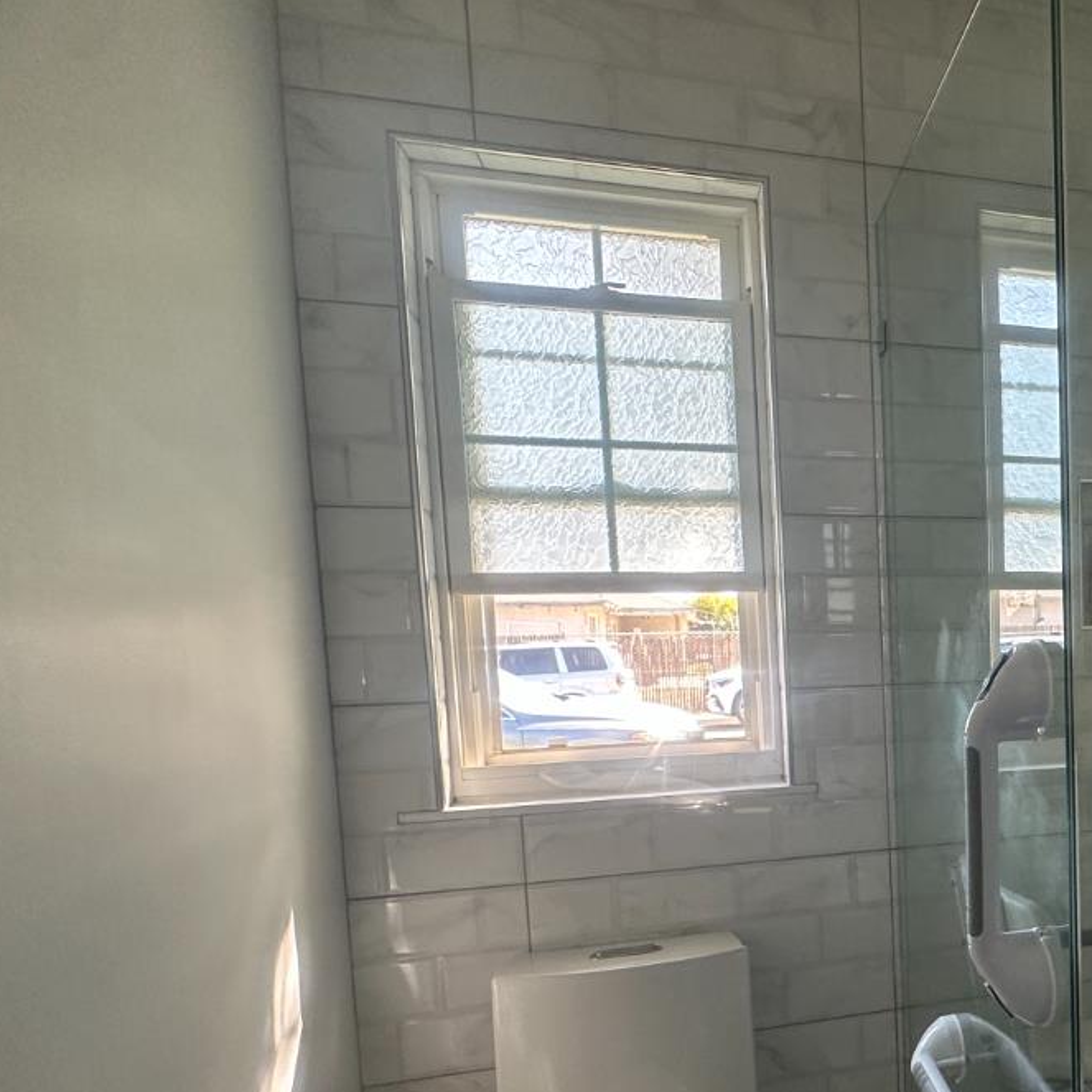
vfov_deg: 56.3
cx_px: 1039
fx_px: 999
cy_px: 712
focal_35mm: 28
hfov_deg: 49.1
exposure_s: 1/99
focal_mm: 2.22
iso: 160
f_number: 2.2
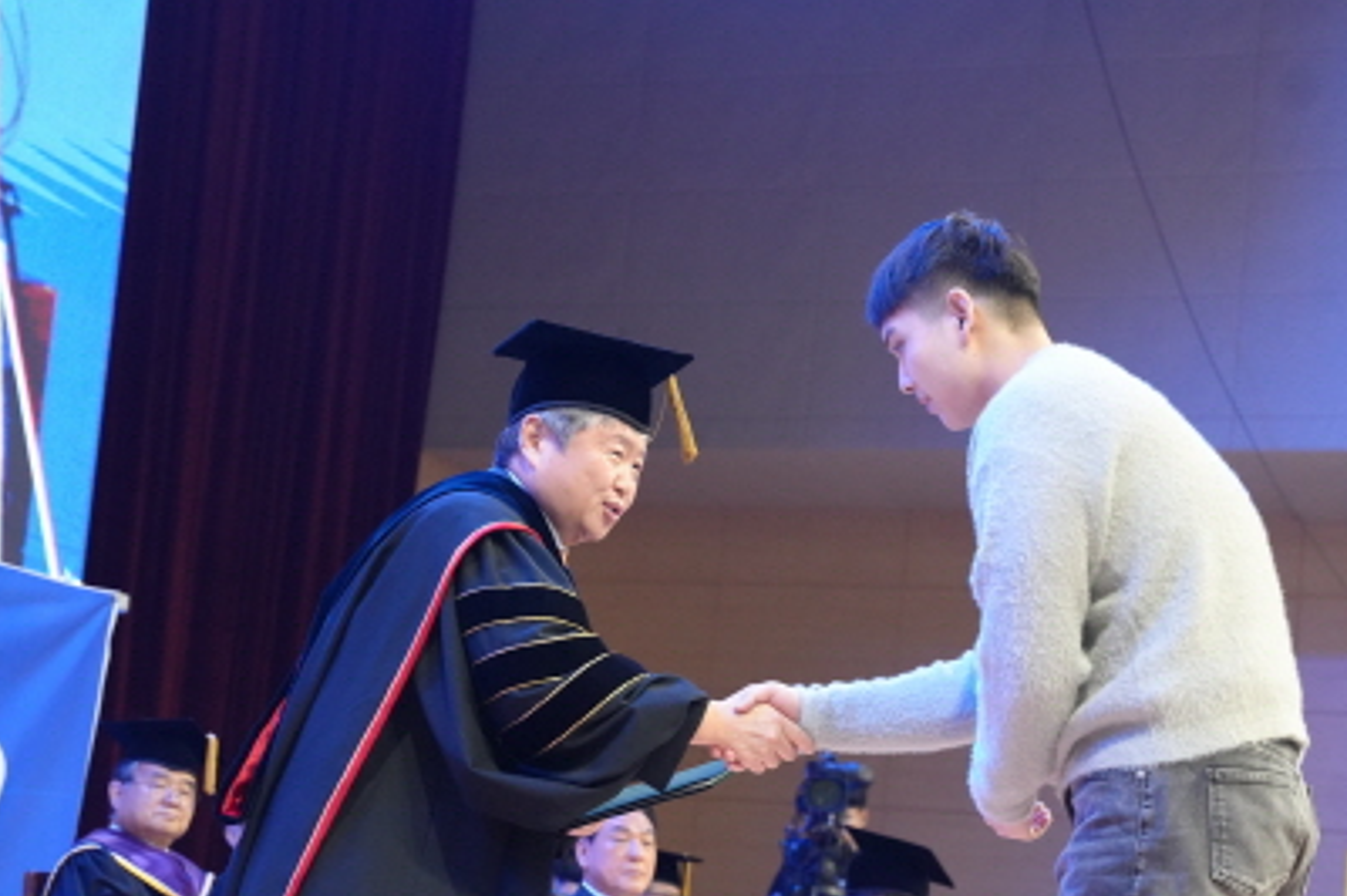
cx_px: 872
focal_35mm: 84
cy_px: 568
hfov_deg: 24.0
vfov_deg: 16.1
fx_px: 3157
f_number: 4
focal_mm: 56.3
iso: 5000
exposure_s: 1/160
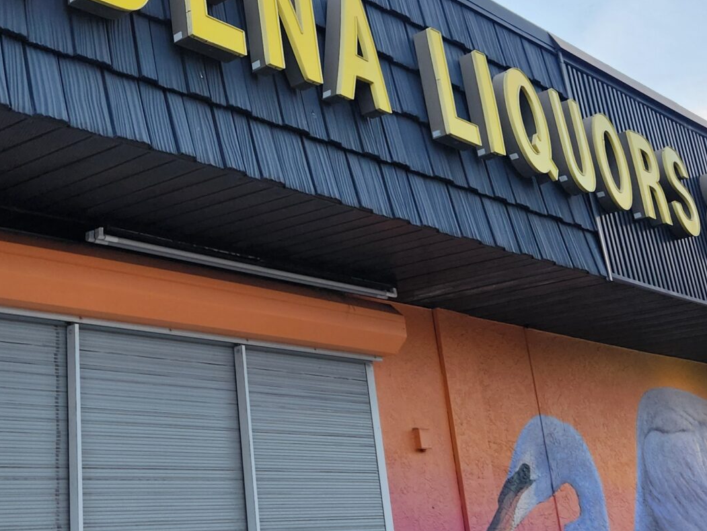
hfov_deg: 33.8
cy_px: 63
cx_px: 191
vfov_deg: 25.4
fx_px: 1144
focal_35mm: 56
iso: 64
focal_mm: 5.4
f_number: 1.8
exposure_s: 1/120
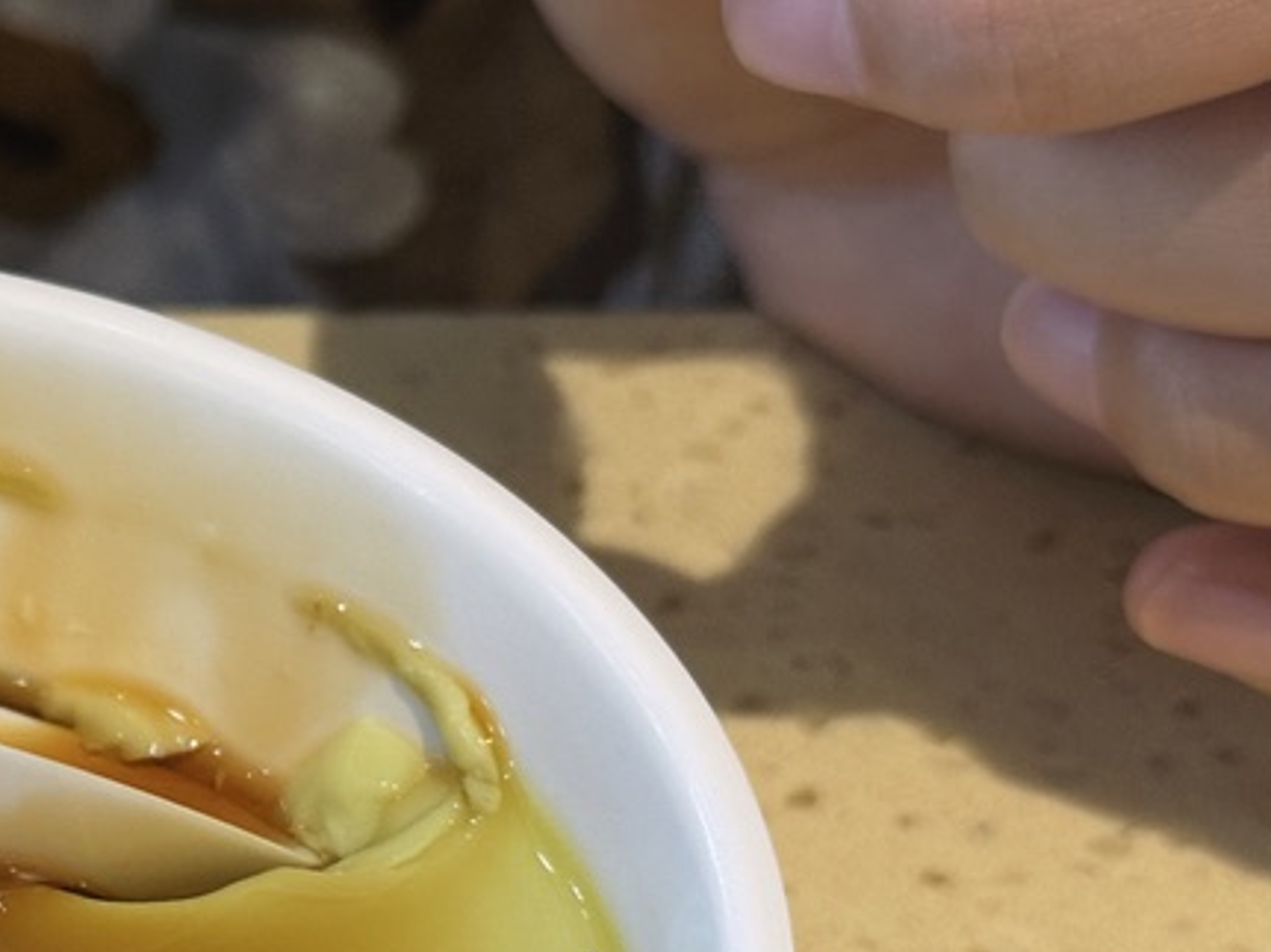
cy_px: 1037
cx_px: -201
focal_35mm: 114
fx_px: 4185
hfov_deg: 16.6
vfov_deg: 12.8
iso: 200
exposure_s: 1/50
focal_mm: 6.76
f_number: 1.78
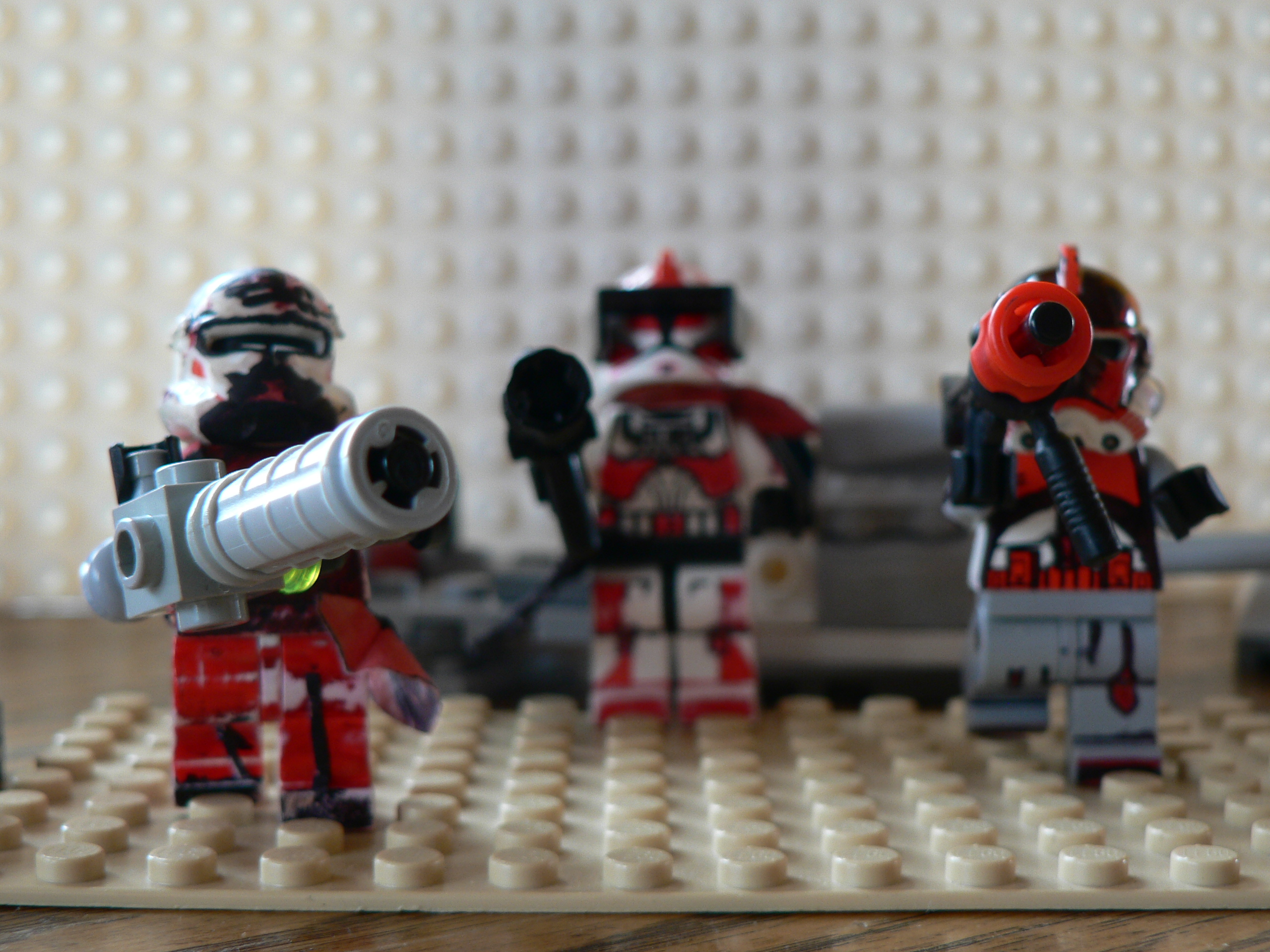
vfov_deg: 24.0
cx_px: 635
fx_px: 2238
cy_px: 476
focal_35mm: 61
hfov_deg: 31.7
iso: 80
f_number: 3.2
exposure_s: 1/25
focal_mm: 10.2
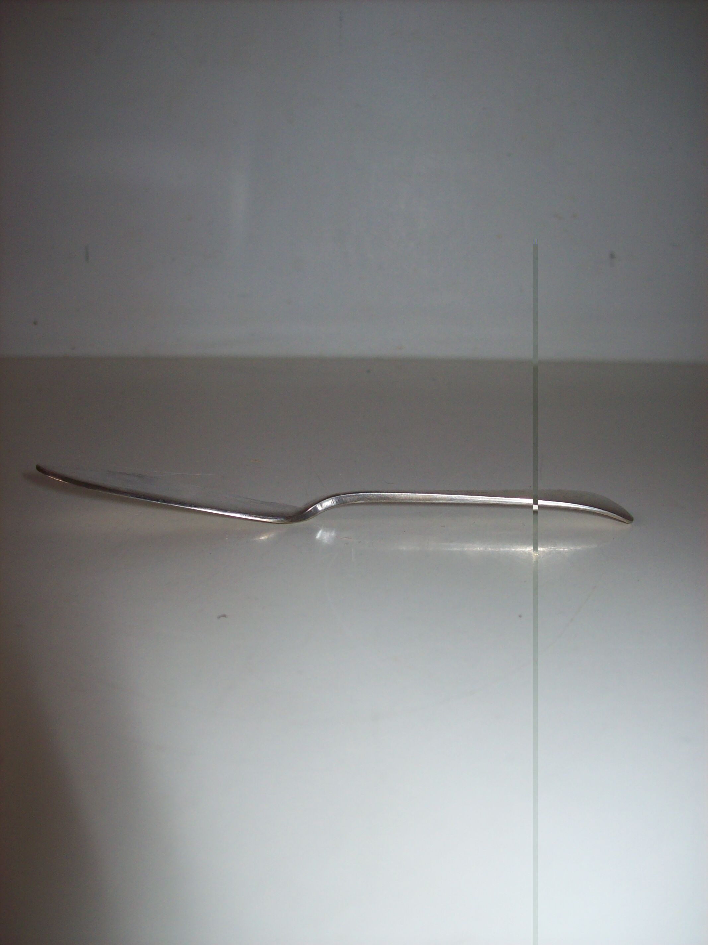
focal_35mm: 36
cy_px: 472
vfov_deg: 51.4
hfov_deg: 39.6
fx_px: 982
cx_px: 354
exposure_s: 1/64
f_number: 2.7
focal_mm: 6
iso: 80
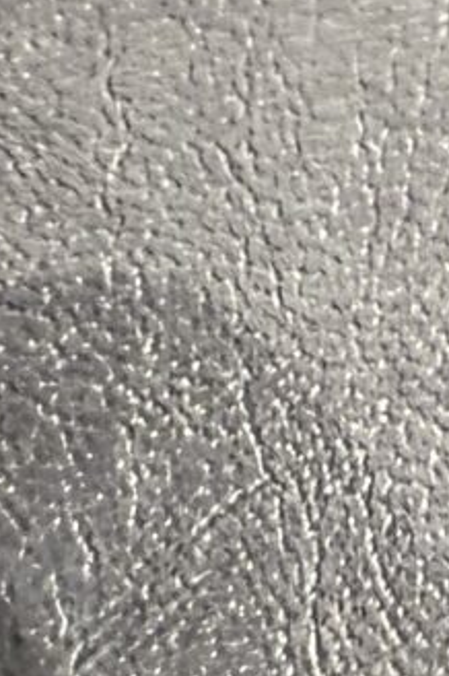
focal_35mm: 195
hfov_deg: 5.0
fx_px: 3656
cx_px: 2581
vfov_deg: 10.6
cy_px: 404
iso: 400
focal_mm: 2.22
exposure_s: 1/60
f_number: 2.2
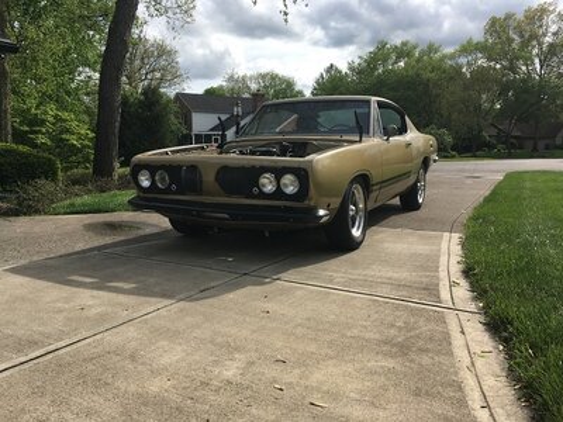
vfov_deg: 48.2
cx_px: 282
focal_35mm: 29
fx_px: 472
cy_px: 211
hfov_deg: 61.7
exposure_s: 1/1166
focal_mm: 4.15
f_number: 2.2
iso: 25
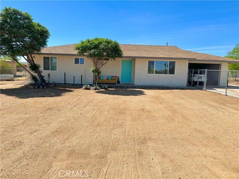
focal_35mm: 26
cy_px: 90
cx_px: 120
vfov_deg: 53.1
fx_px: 180
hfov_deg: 67.3
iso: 50
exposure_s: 1/4831
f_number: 1.5
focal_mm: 5.7
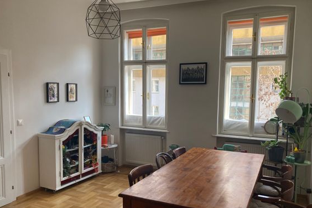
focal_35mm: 31
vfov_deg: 42.3
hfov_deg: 60.3
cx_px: 160
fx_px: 269
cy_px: 115
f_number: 1.8
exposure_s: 1/121
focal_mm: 3.99
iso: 50
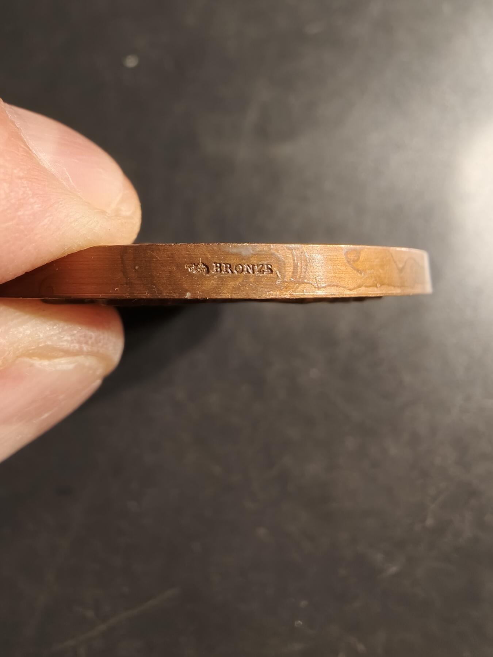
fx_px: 437
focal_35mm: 23
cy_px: 328
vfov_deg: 73.9
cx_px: 246
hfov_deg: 58.9
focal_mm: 2.32
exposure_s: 1/63.9
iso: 160
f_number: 2
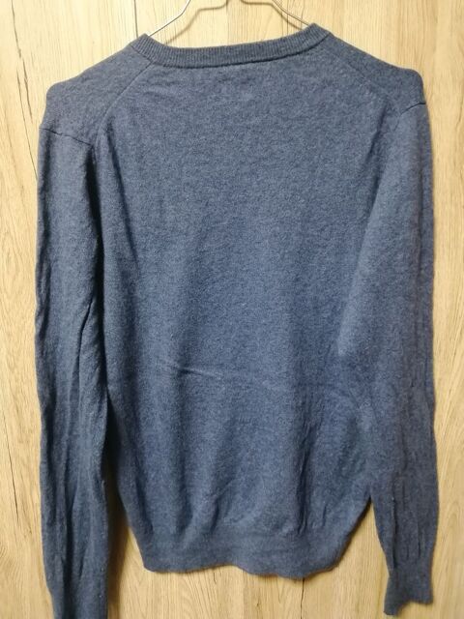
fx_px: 465
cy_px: 310
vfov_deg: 67.3
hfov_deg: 53.1
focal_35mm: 26
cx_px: 232
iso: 320
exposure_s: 1/20
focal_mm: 3.6
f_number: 1.8
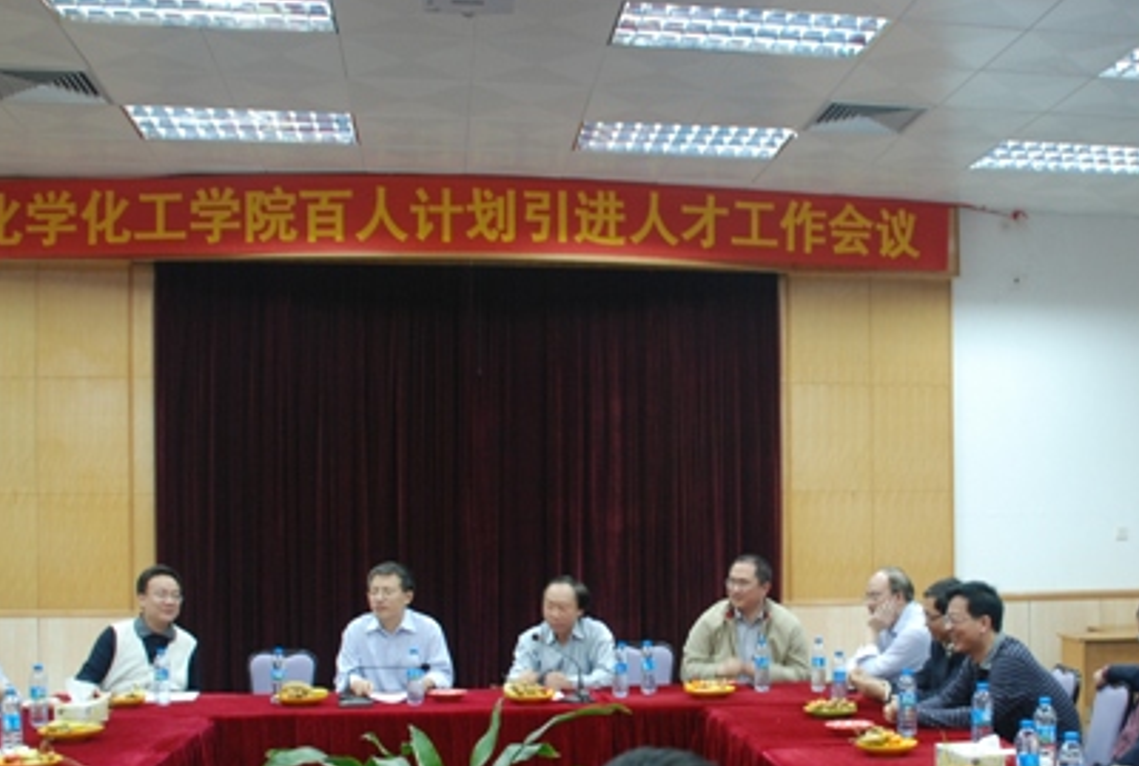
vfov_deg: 28.0
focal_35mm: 48
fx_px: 1523
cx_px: 703
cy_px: 524
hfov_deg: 40.8
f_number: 3.8
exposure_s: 1/13
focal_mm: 20
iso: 400
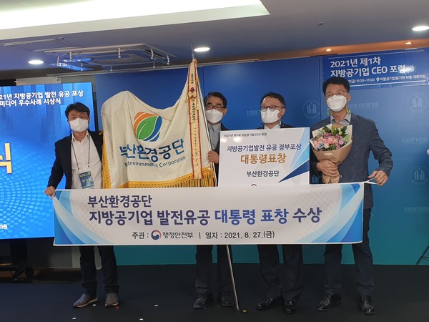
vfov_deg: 53.1
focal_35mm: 26
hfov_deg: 67.3
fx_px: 322
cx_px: 214
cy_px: 161
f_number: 2.4
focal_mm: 4.3
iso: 125
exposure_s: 1/120
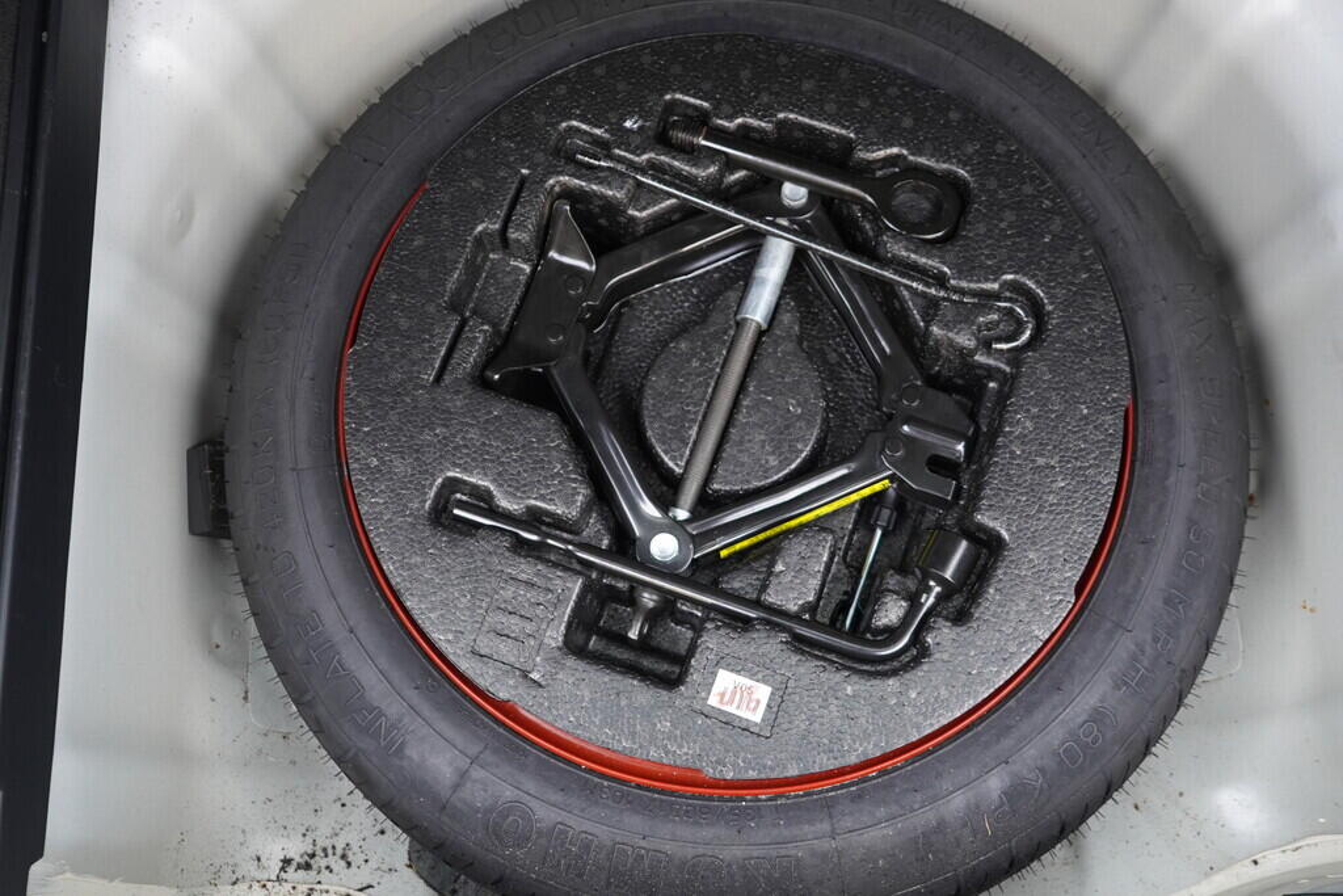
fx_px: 1343
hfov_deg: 53.1
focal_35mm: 36
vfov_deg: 36.9
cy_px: 448
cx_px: 672
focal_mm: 24
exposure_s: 1/40
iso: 500
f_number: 2.8
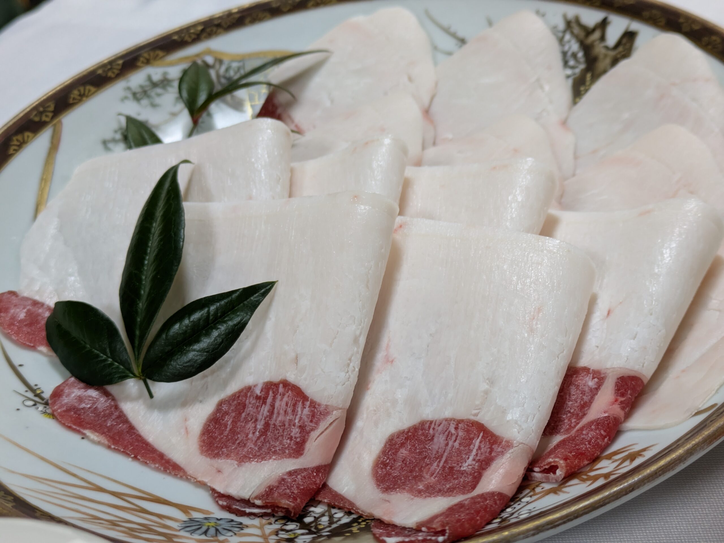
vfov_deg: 28.6
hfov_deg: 37.5
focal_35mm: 51
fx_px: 1067
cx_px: 362
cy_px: 272
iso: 78
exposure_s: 1/30
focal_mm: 5.43
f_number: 1.89
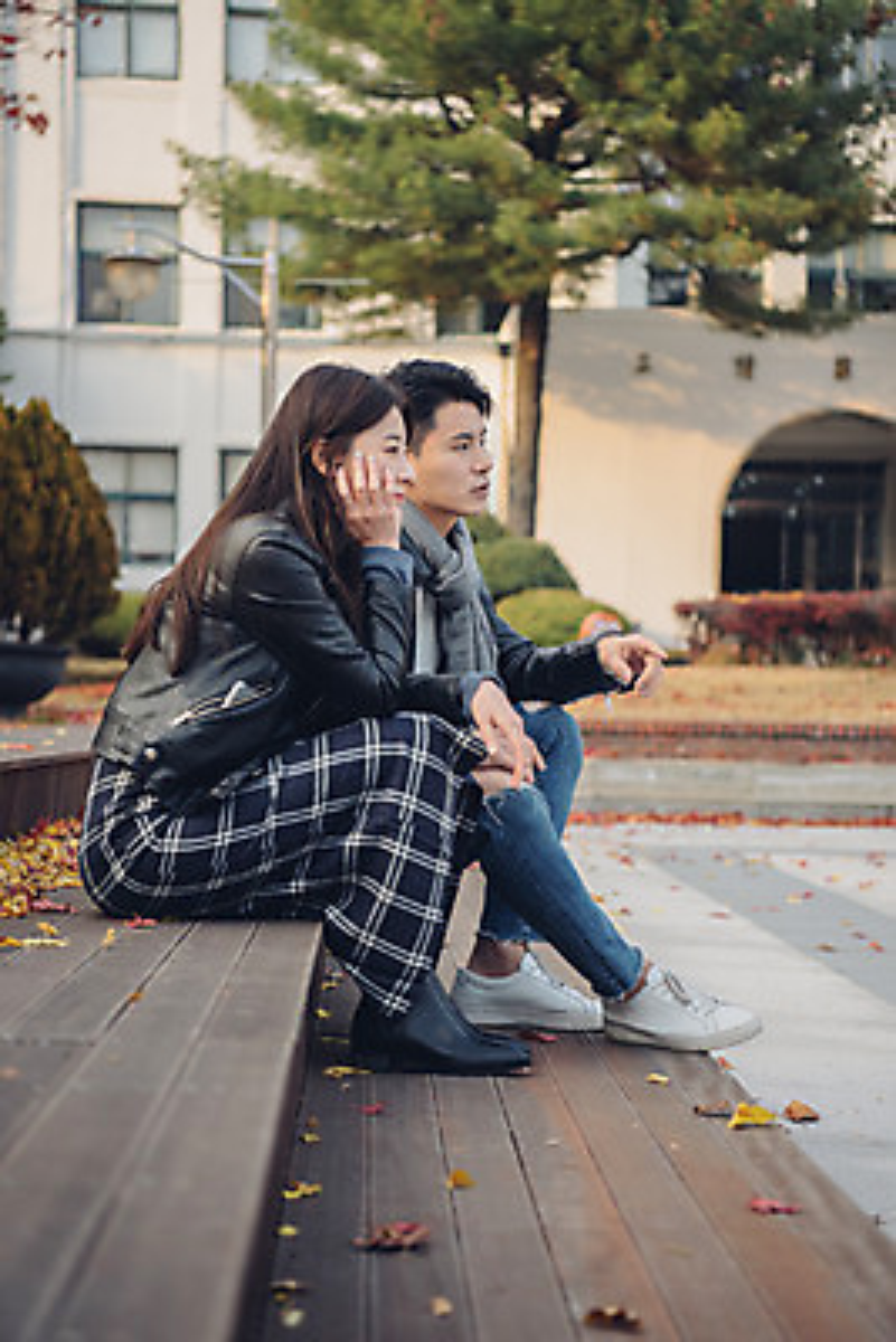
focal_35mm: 65
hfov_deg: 20.9
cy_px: 671
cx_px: 448
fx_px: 2424
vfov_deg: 30.9
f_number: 3.2
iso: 250
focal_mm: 65
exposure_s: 1/500
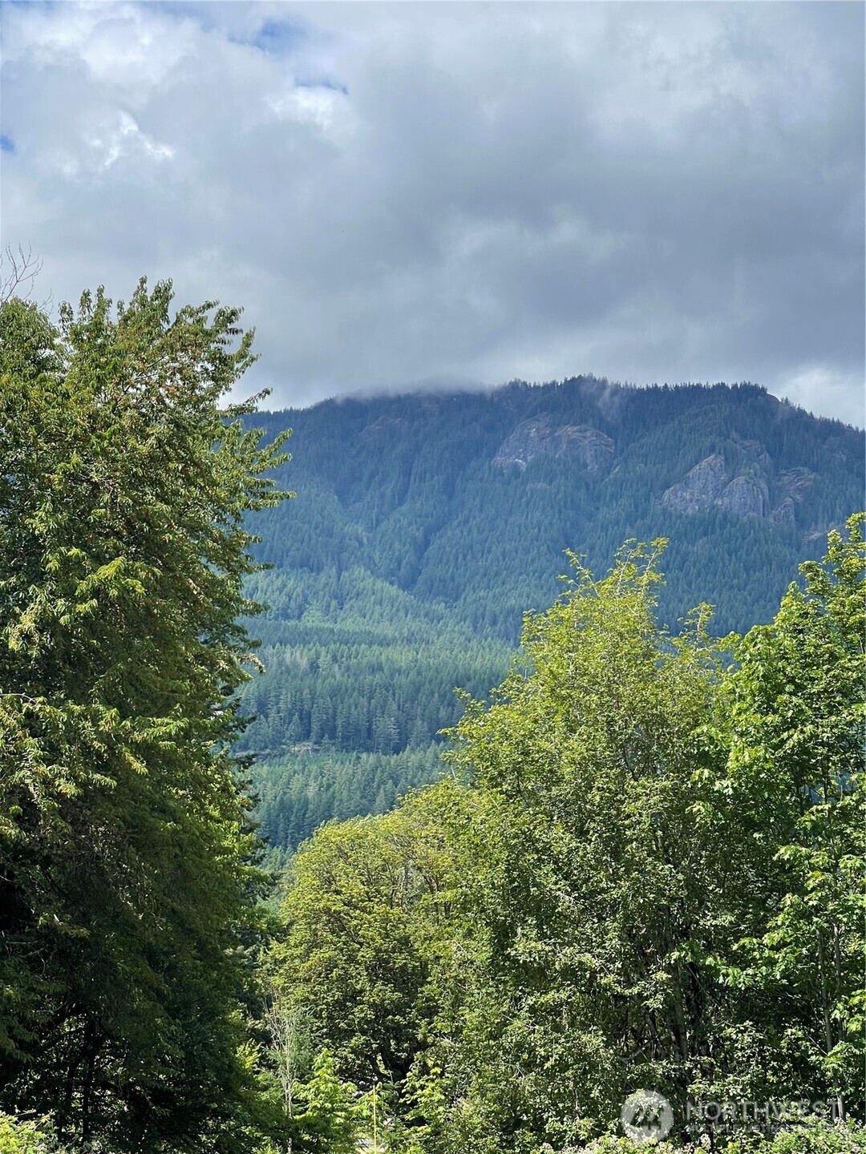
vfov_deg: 30.3
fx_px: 2135
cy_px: 577
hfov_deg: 22.9
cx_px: 433
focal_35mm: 64
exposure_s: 1/1143
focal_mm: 7.5
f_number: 2.2
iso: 20
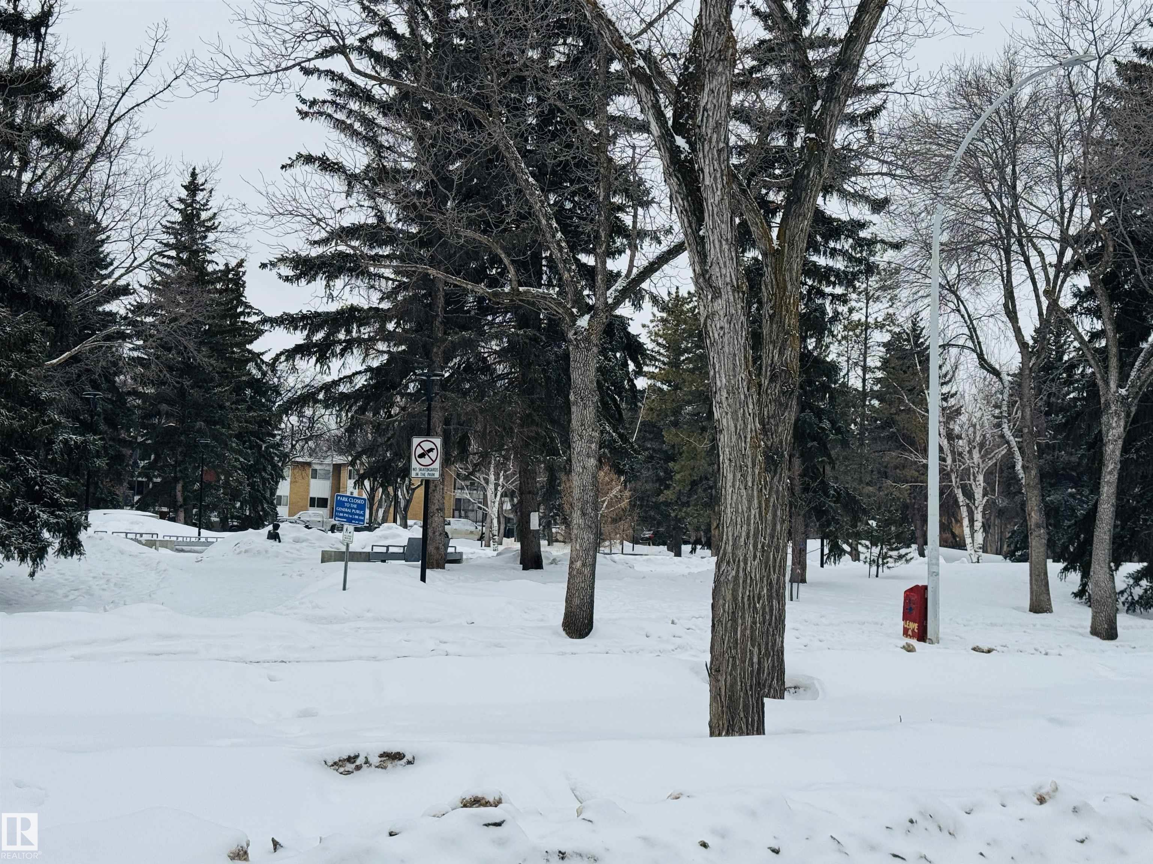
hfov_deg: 39.7
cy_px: 432
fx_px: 1599
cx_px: 576
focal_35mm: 48
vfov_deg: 30.3
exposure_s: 1/4975
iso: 64
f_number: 1.78
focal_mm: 6.76
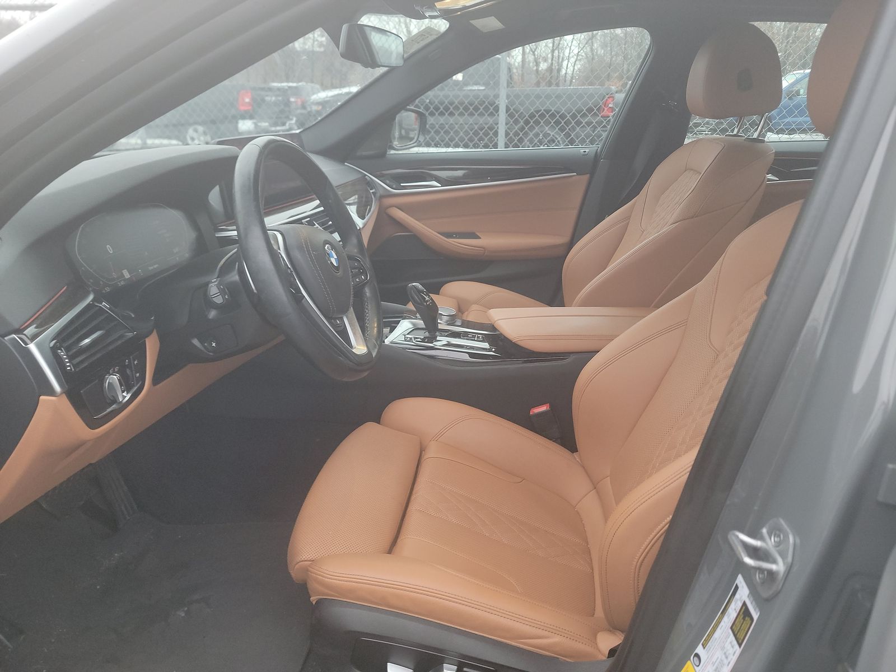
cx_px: 448
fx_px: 621
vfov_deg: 56.8
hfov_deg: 71.6
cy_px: 336
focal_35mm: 24
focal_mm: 6.7
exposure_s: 1/59
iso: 406
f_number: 1.8
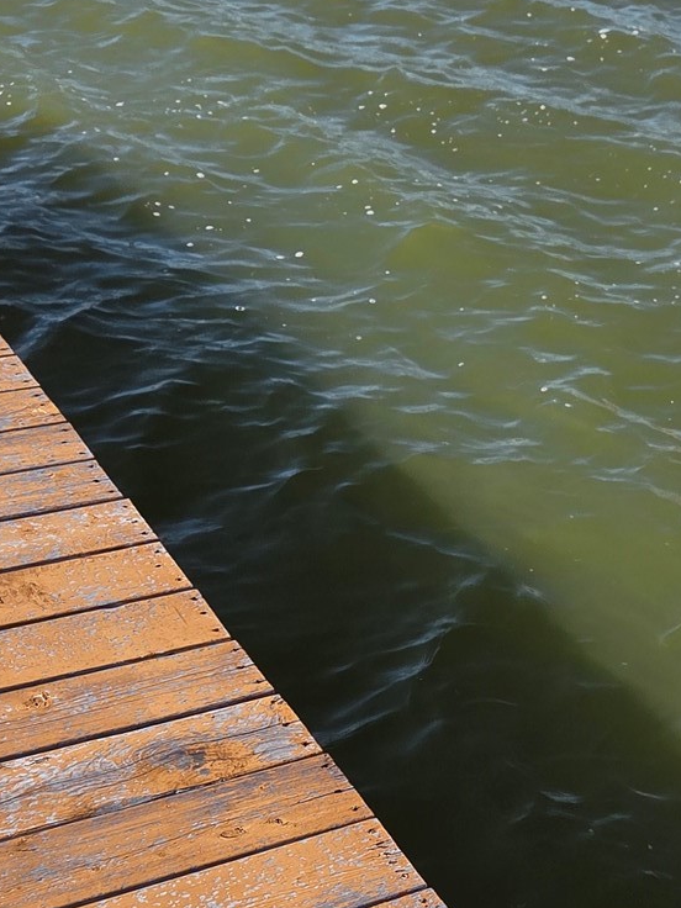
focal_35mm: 64
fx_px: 1679
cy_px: 603
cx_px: 456
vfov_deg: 30.1
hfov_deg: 22.8
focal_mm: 5.4
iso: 80
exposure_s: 1/4365
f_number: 1.8
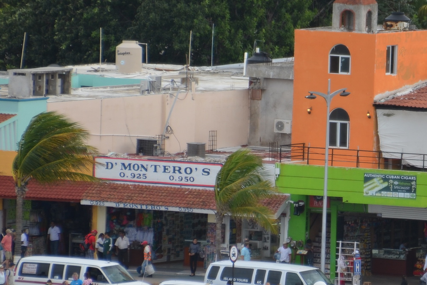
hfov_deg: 2.0
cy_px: 98
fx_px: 12013
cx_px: 339
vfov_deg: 1.4
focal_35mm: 1013
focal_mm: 270
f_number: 6.3
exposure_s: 1/500
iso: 200
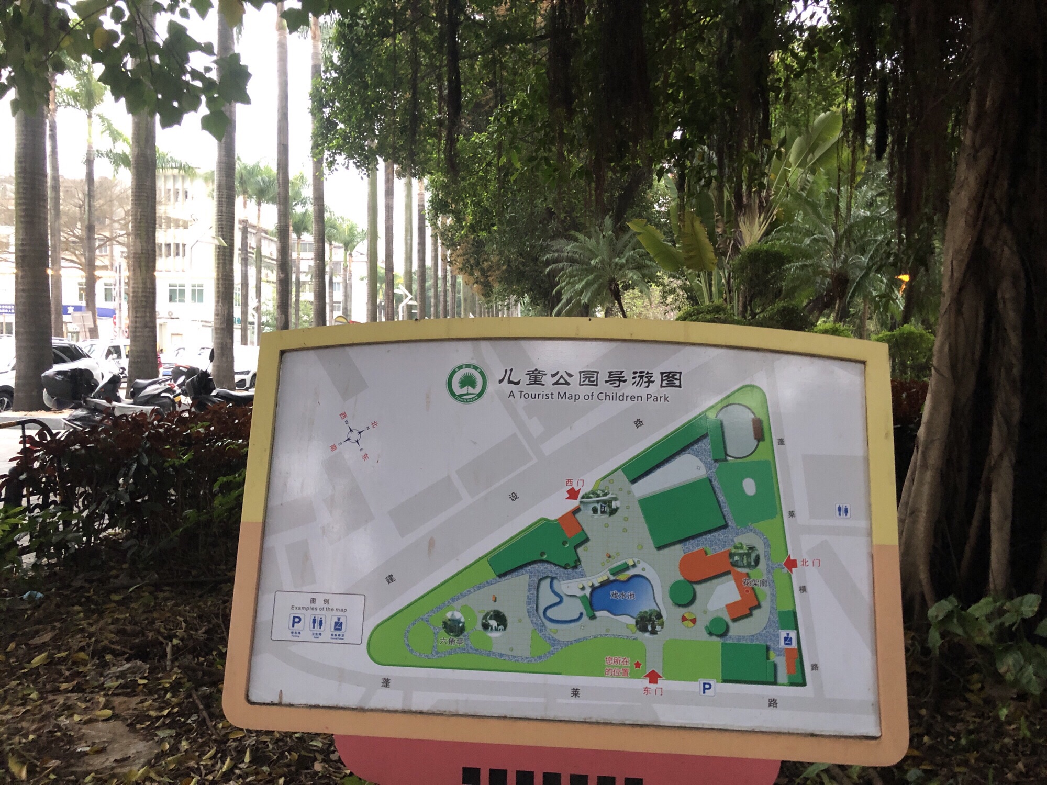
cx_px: 524
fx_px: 847
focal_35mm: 28
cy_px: 392
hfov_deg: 63.4
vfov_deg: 49.7
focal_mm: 4
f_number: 1.8
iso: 100
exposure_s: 1/6
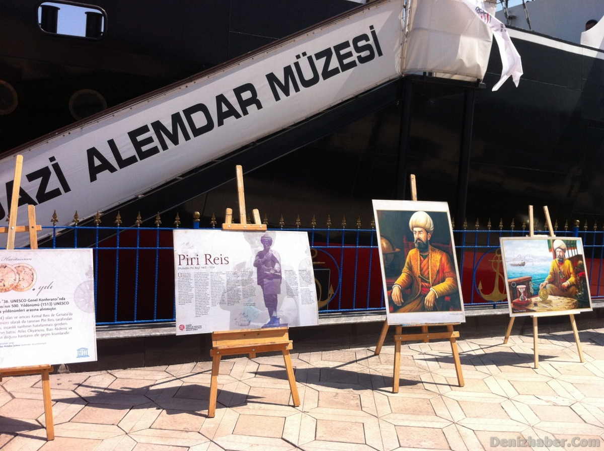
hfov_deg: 52.7
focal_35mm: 35
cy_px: 226
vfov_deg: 40.6
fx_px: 610
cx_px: 302
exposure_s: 1/1436
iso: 80
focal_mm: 3.85
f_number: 2.8
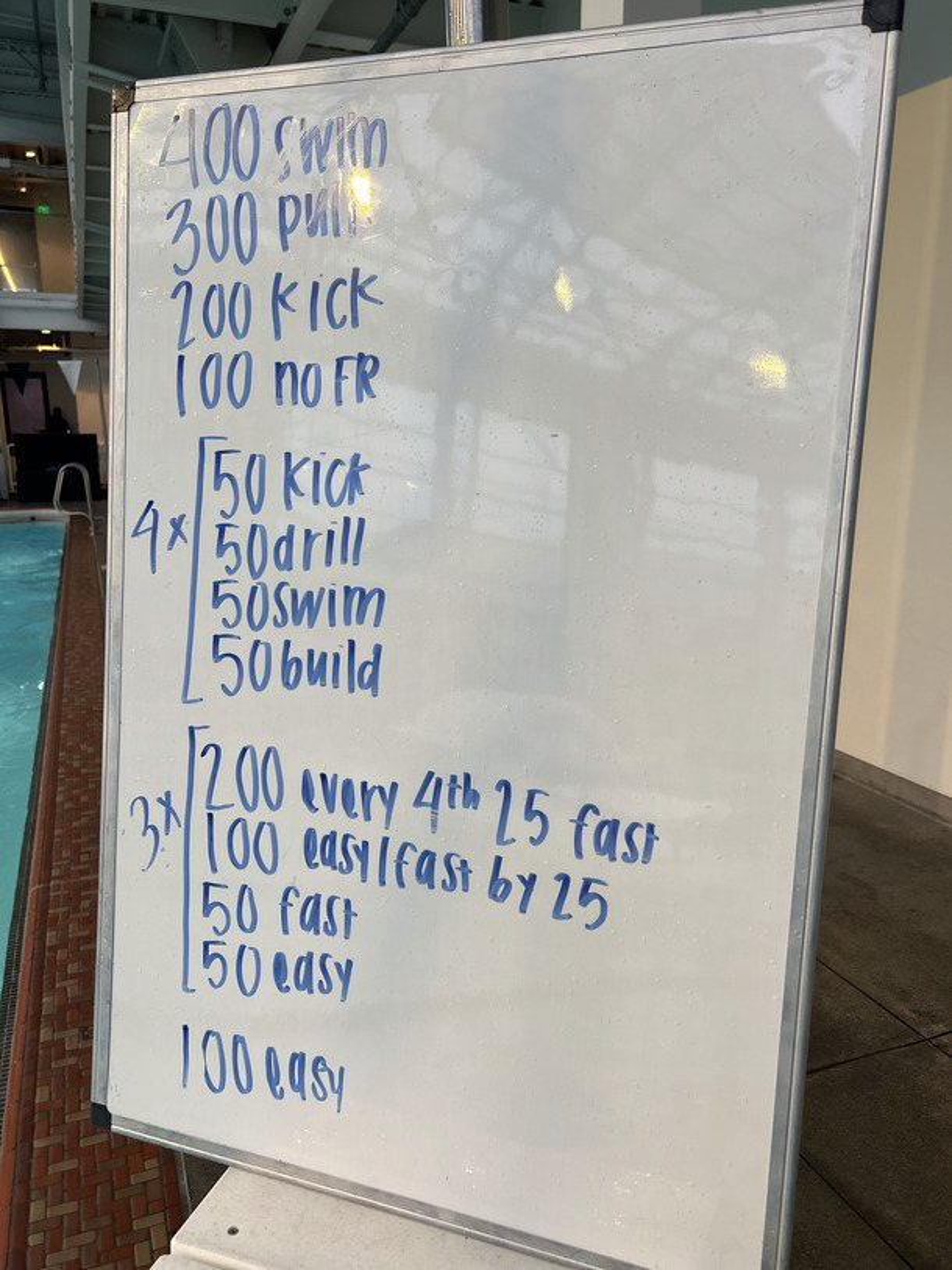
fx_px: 954
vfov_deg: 67.3
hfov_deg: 53.0
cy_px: 635
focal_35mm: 26
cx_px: 476
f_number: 1.5
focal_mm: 5.7
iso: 50
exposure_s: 1/120
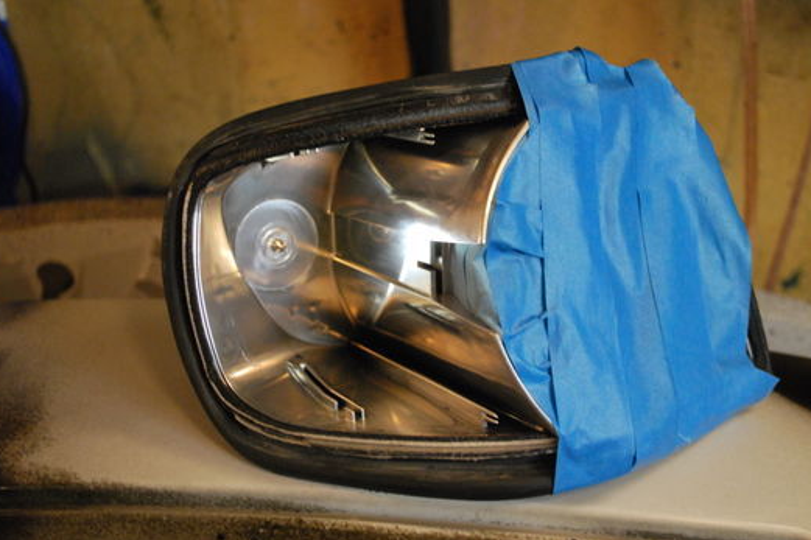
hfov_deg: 41.0
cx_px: 475
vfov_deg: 28.1
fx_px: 1081
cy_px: 269
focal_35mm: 48
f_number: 4.2
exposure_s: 1/30
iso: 1100
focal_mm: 26
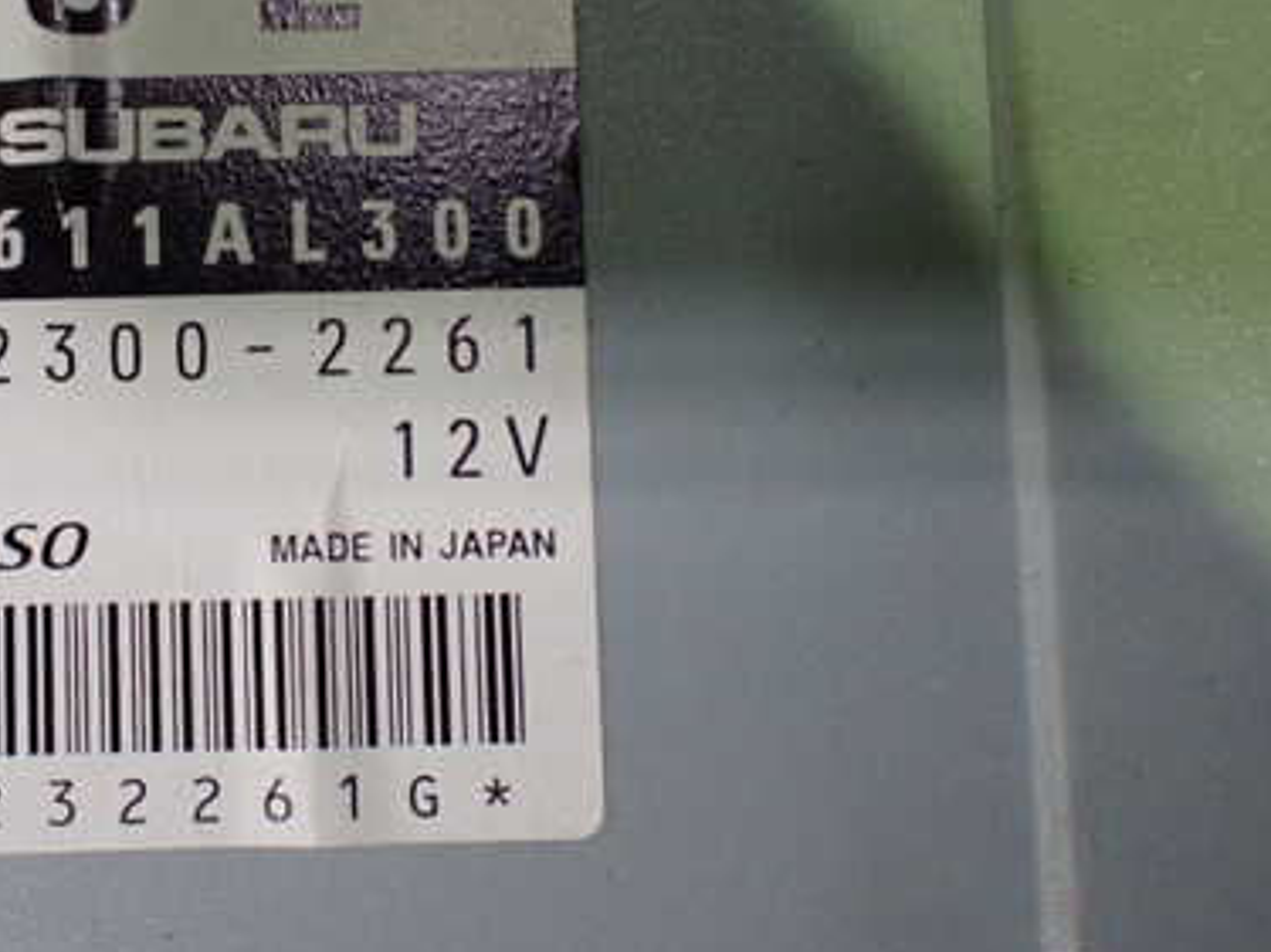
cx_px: 349
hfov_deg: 38.8
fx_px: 1762
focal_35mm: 48
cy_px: 349
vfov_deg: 30.1
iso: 800
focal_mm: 5.4
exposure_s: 1/125
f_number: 2.3
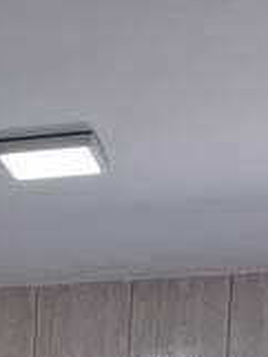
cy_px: 701
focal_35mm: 154
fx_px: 1588
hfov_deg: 9.1
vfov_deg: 11.6
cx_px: -246
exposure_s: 1/120
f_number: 1.8
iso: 50
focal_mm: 5.54
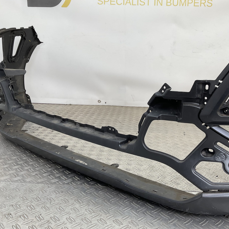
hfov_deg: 45.8
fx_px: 269
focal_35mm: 36
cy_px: 115
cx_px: 138
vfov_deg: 46.0
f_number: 1.8
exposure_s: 1/120
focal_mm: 3
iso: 16
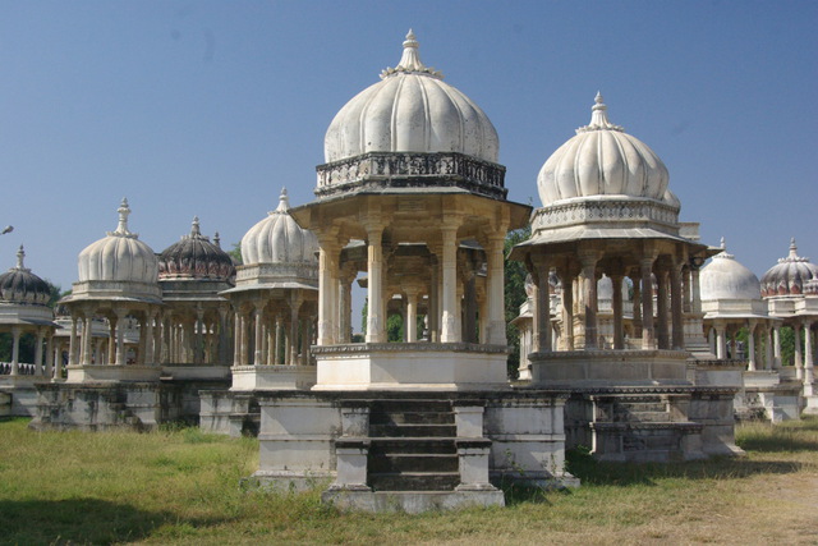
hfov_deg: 46.4
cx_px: 409
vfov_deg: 31.9
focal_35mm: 42
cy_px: 273
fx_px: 954
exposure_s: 1/500
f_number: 8
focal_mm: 28
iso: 800
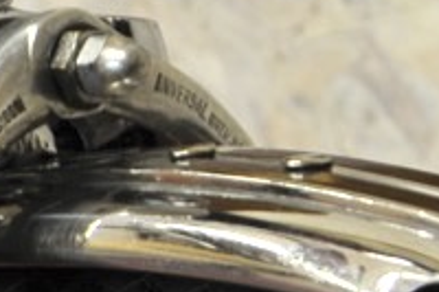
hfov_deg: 4.9
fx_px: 4983
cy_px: -246
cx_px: -716
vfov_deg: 3.3
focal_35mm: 409
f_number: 11
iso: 800
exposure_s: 1/2.5
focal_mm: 68
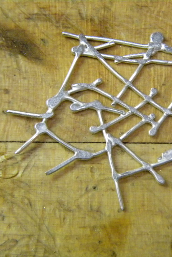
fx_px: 831
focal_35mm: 116
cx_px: 132
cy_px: 129
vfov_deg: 17.6
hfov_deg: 11.8
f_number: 4.5
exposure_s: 1/118
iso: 800
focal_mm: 15.1
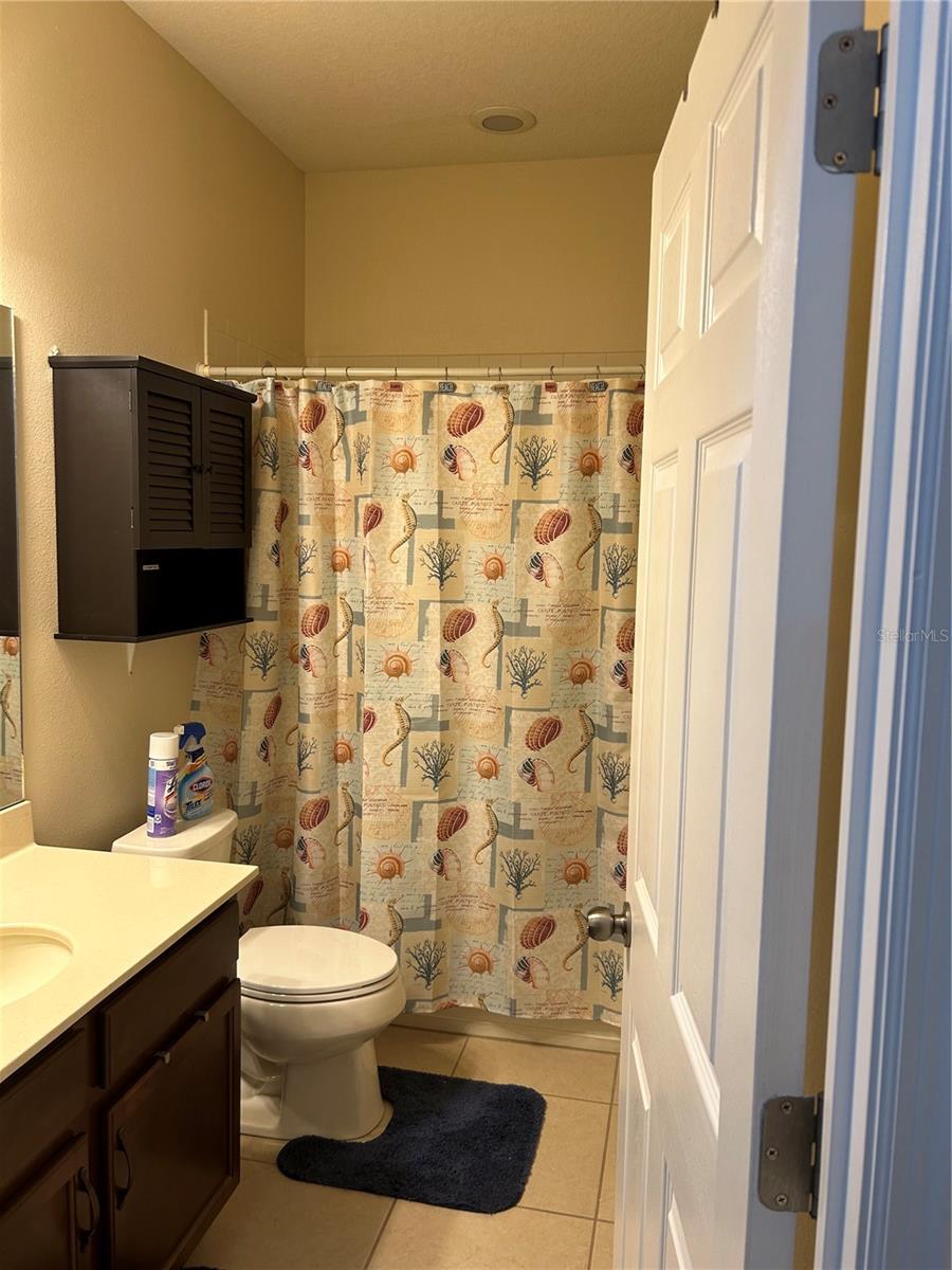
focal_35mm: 26
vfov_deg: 67.3
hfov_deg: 53.1
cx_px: 476
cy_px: 635
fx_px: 953
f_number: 1.5
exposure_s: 1/60
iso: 80
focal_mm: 5.7
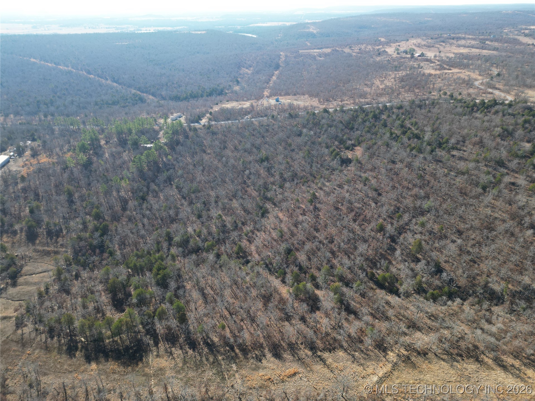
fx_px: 371
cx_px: 268
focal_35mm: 24
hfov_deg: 71.6
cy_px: 200
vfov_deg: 56.8
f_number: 1.7
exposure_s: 1/1000
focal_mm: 6.72
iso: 140
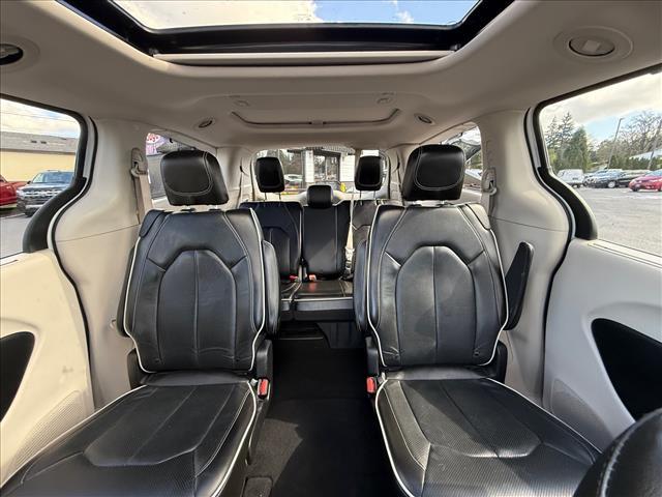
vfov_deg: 85.7
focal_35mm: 14
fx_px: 268
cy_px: 248
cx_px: 331
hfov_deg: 102.1
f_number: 2.2
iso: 320
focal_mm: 2.22
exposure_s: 1/77
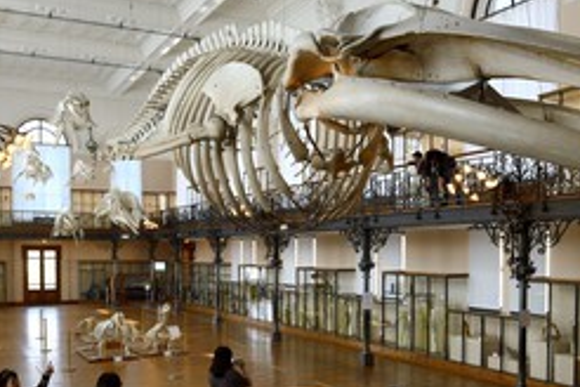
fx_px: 661
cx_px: 324
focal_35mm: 41
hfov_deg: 47.3
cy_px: 281
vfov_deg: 32.1
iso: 400
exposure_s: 1/60
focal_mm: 24
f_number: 7.1
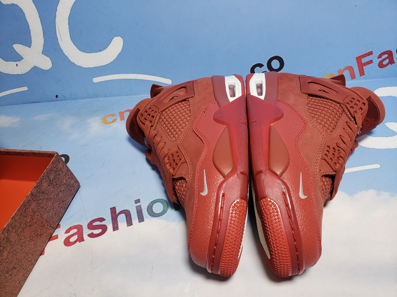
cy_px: 148
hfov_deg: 67.3
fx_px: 298
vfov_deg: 53.1
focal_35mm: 26
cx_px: 198
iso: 50
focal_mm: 4.3
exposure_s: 1/137
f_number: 2.4
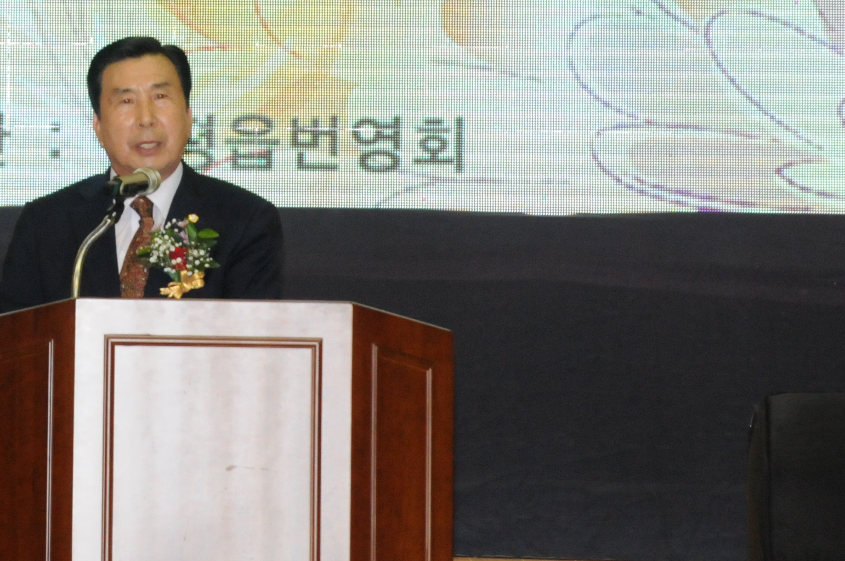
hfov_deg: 4.4
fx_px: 11068
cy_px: -91
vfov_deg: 2.9
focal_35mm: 472
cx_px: 68
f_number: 8
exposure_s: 1/160
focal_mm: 135
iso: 1600
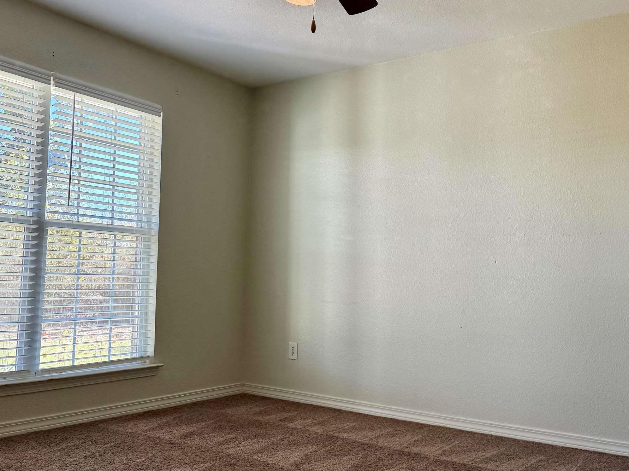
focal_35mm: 37
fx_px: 672
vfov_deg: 38.6
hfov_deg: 49.7
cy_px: 211
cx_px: 243
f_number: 1.78
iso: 125
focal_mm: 6.76
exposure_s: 1/169
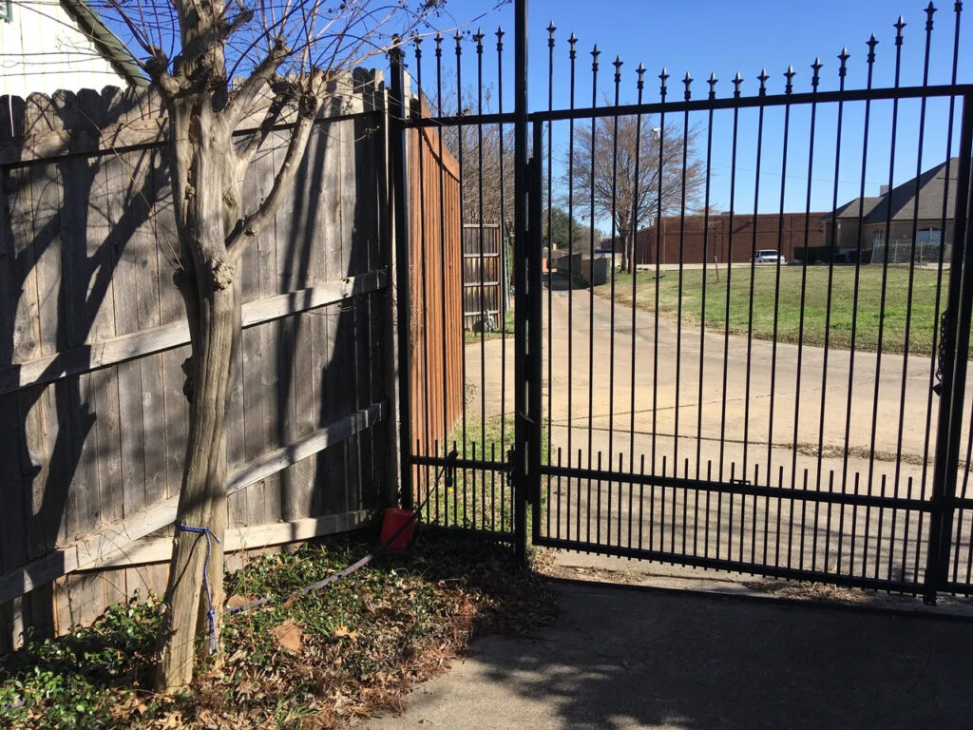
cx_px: 486
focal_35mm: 29
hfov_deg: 61.7
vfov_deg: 48.2
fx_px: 815
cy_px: 365
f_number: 2.2
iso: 25
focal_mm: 4.15
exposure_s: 1/986
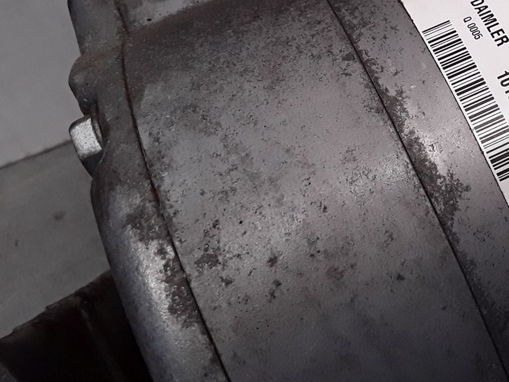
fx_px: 823
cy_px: 101
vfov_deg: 25.8
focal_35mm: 56
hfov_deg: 32.0
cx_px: 495
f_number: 1.9
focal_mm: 2.91
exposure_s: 1/325
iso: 100
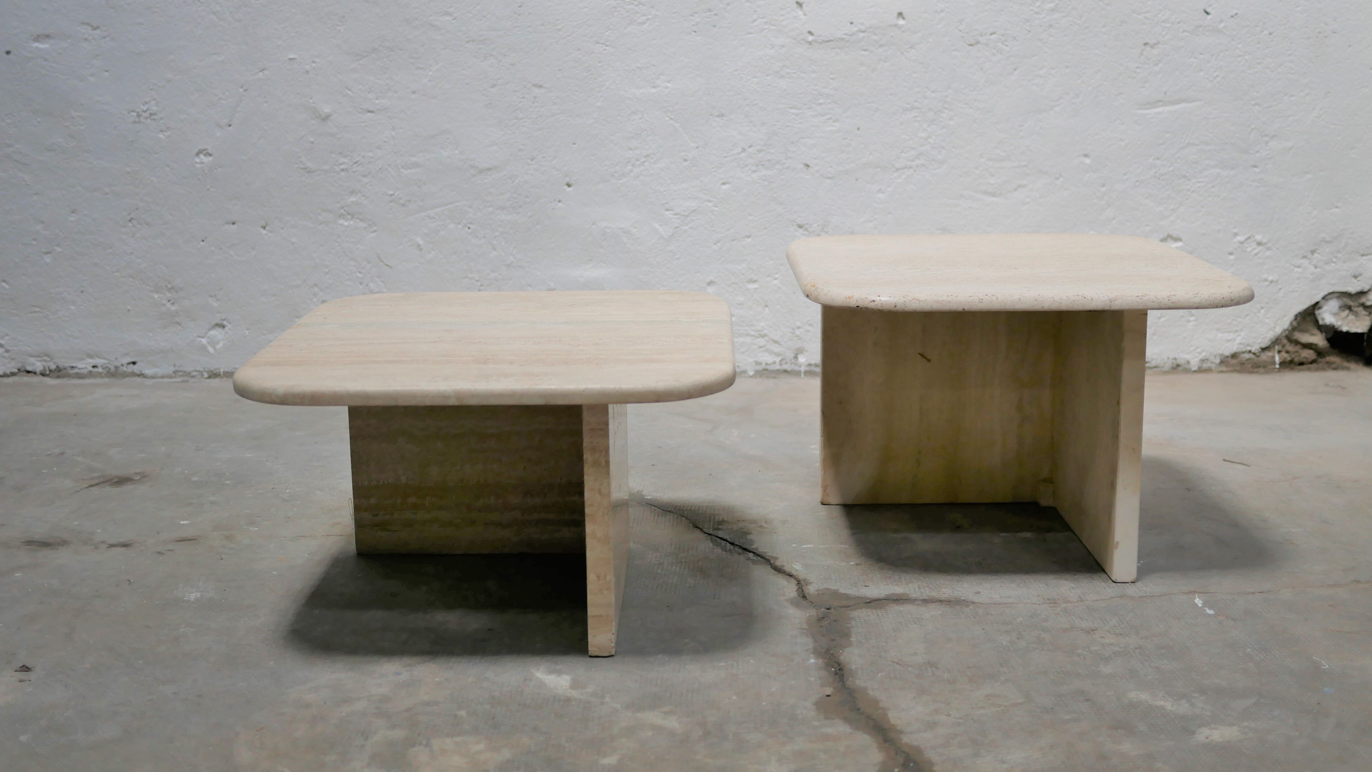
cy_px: 282
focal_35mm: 44
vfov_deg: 27.0
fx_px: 1601
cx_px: 686
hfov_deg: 46.4
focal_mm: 20
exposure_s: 1/80
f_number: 1.7
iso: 200
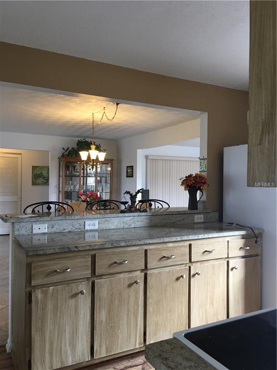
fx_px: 309
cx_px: 138
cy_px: 185
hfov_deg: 48.2
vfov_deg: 61.7
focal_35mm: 29
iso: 32
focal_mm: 4.15
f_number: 2.2
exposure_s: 1/15
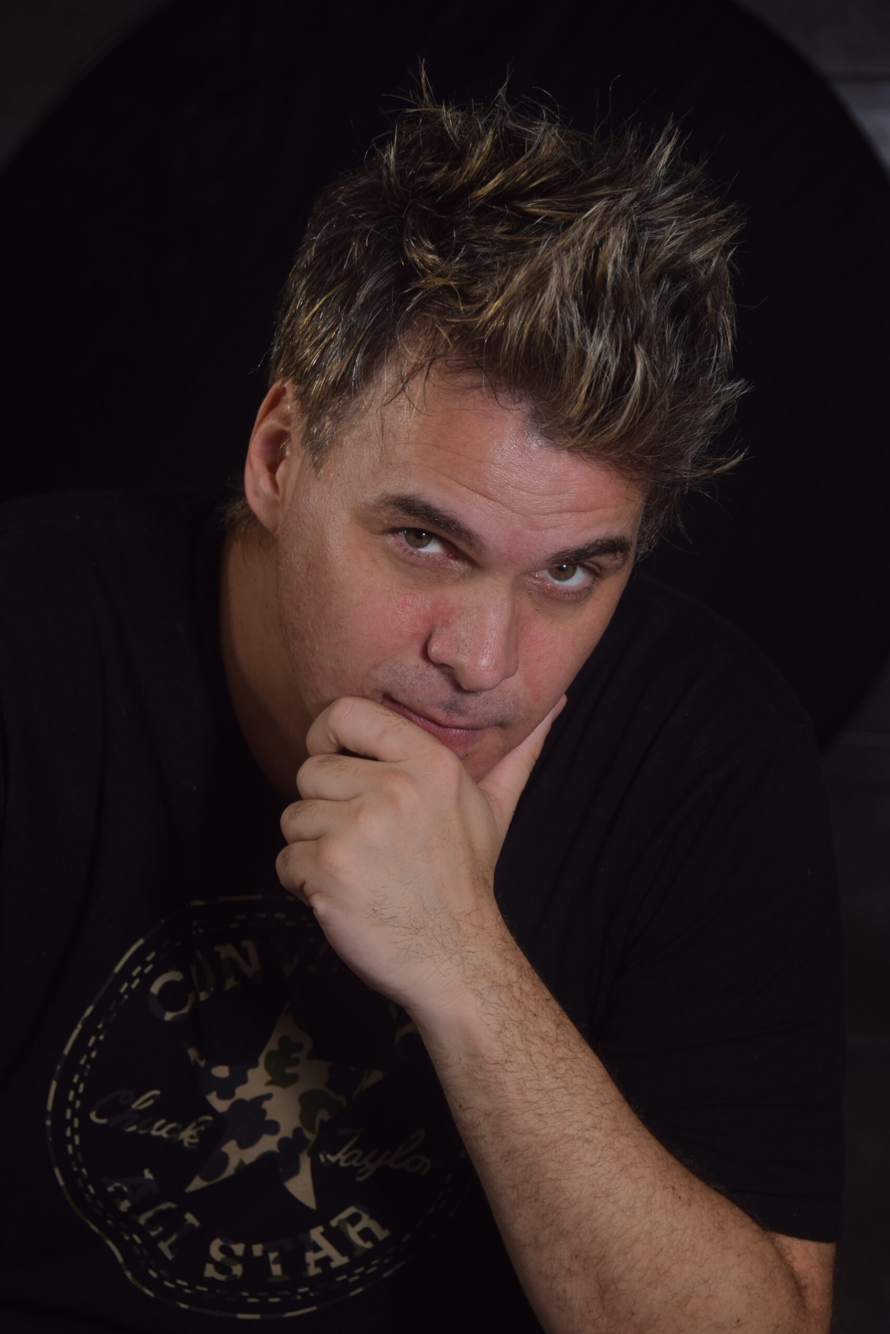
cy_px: 667
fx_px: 3448
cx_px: 445
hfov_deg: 14.7
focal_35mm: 93
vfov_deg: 21.9
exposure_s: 1/100
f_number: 7.1
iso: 100
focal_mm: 62
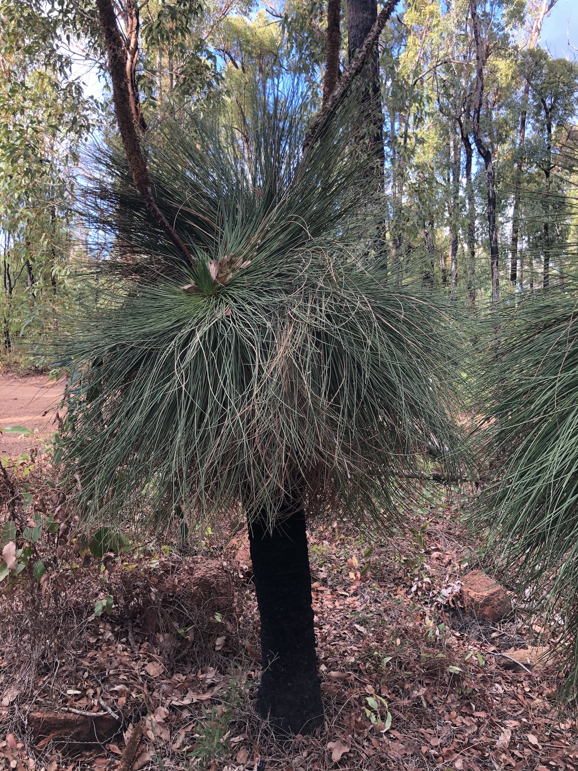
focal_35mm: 28
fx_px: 623
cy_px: 386
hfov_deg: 49.7
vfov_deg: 63.4
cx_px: 289
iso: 32
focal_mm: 3.99
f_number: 1.8
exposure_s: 1/120
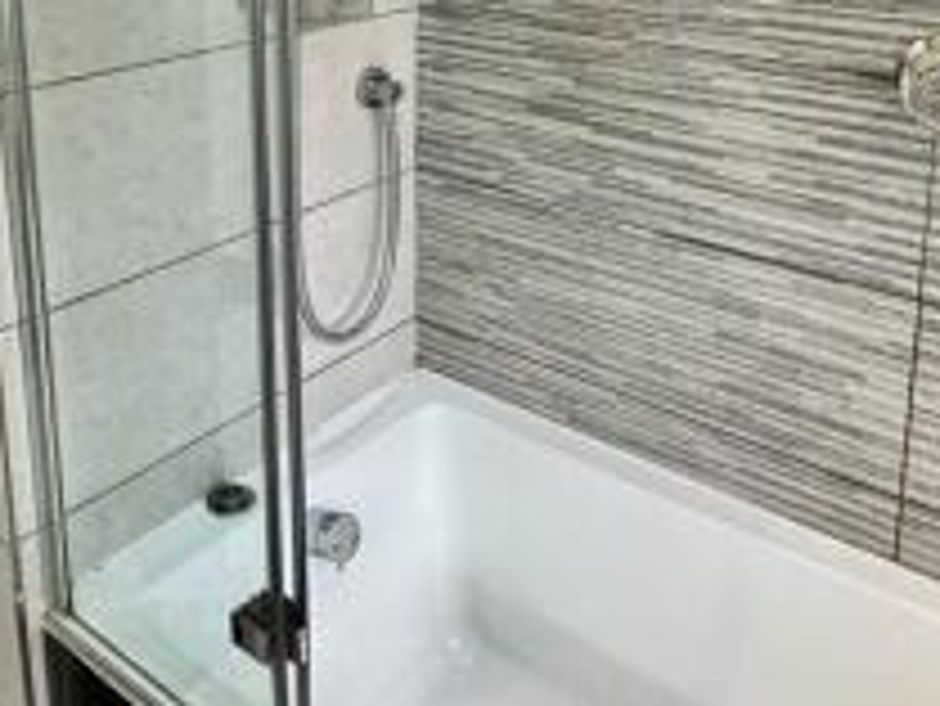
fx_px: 1060
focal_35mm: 39
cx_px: 488
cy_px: 38
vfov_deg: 34.3
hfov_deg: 47.8
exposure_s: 1/100
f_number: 2.2
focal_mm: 2.22
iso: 200
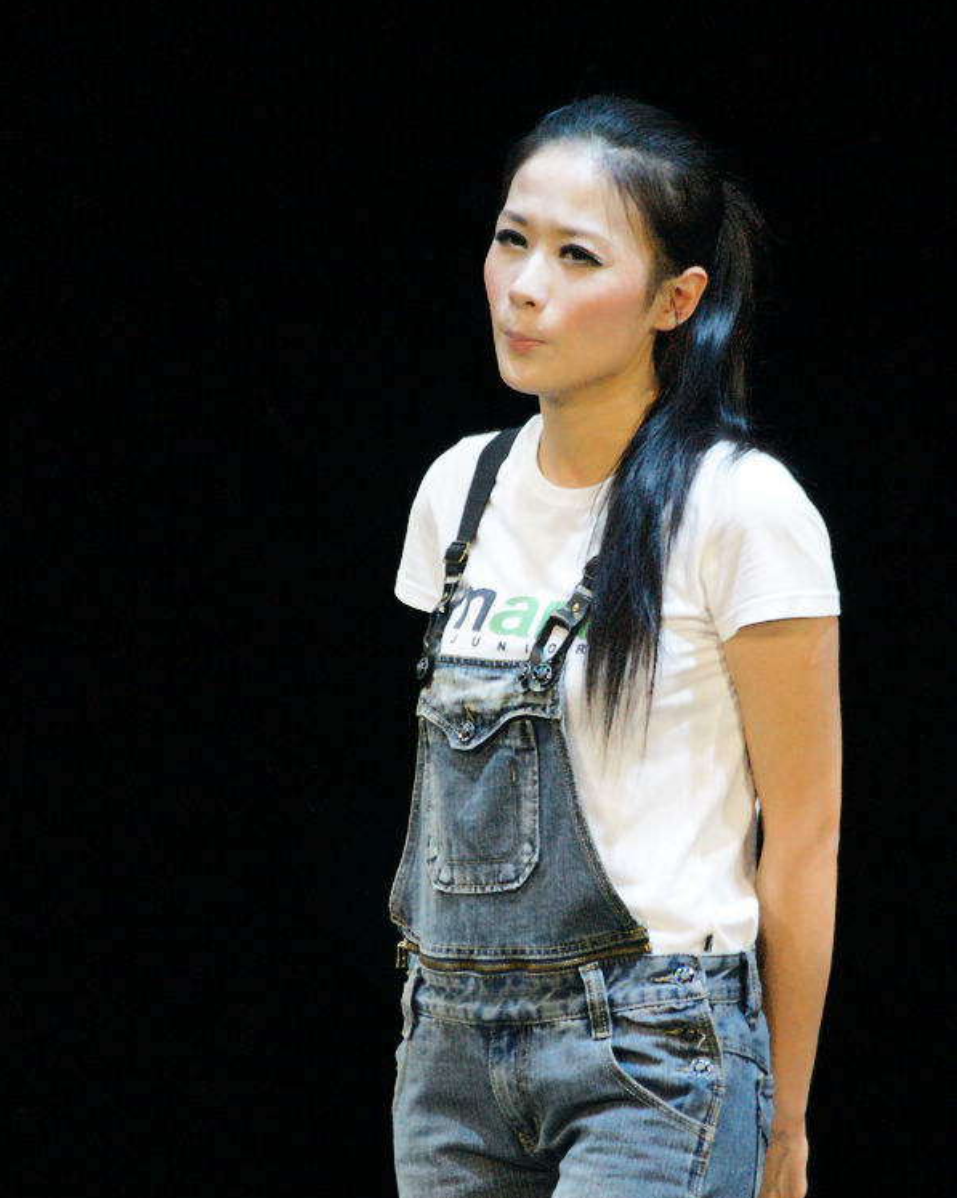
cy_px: 712
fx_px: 18032
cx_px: 478
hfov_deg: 3.0
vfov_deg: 3.8
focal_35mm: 509
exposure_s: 1/250
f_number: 6.3
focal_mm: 300
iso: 2000
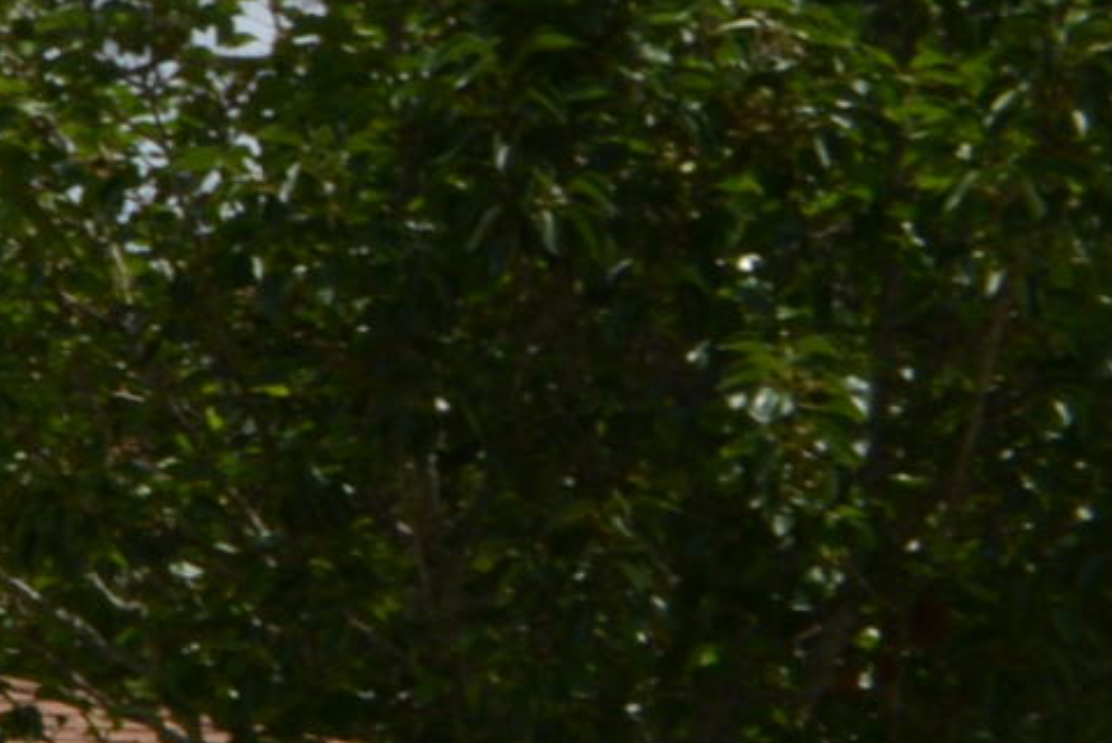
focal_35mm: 169
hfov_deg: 9.3
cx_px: -2345
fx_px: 5223
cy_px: 333
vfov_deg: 8.1
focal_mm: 18
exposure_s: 1/200
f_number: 14
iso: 100
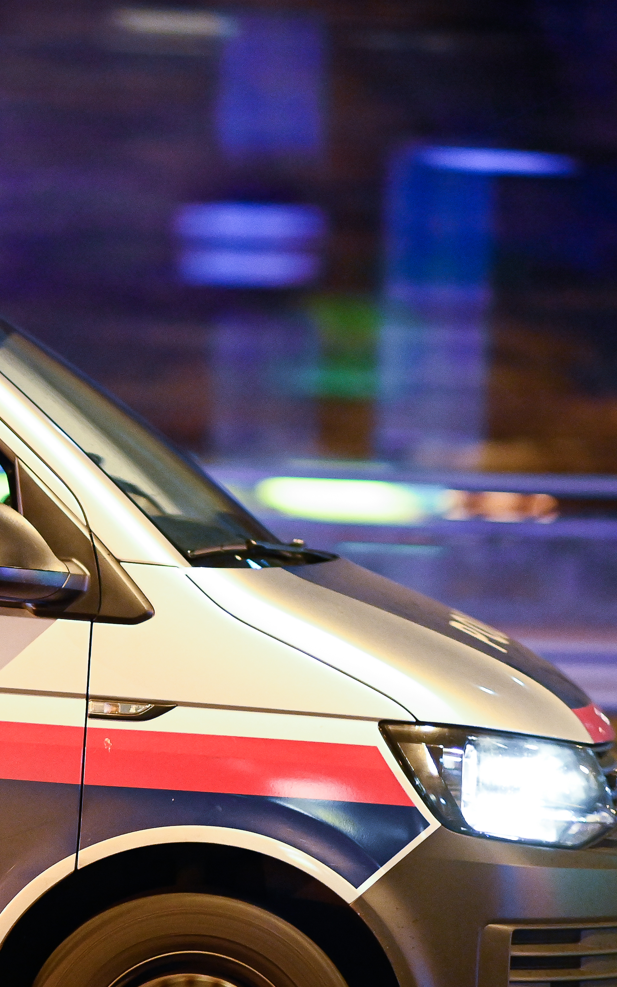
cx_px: -14
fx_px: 6726
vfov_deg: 8.4
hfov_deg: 5.2
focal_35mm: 250
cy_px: 542
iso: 8000
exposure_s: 1/50
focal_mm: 135
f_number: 2
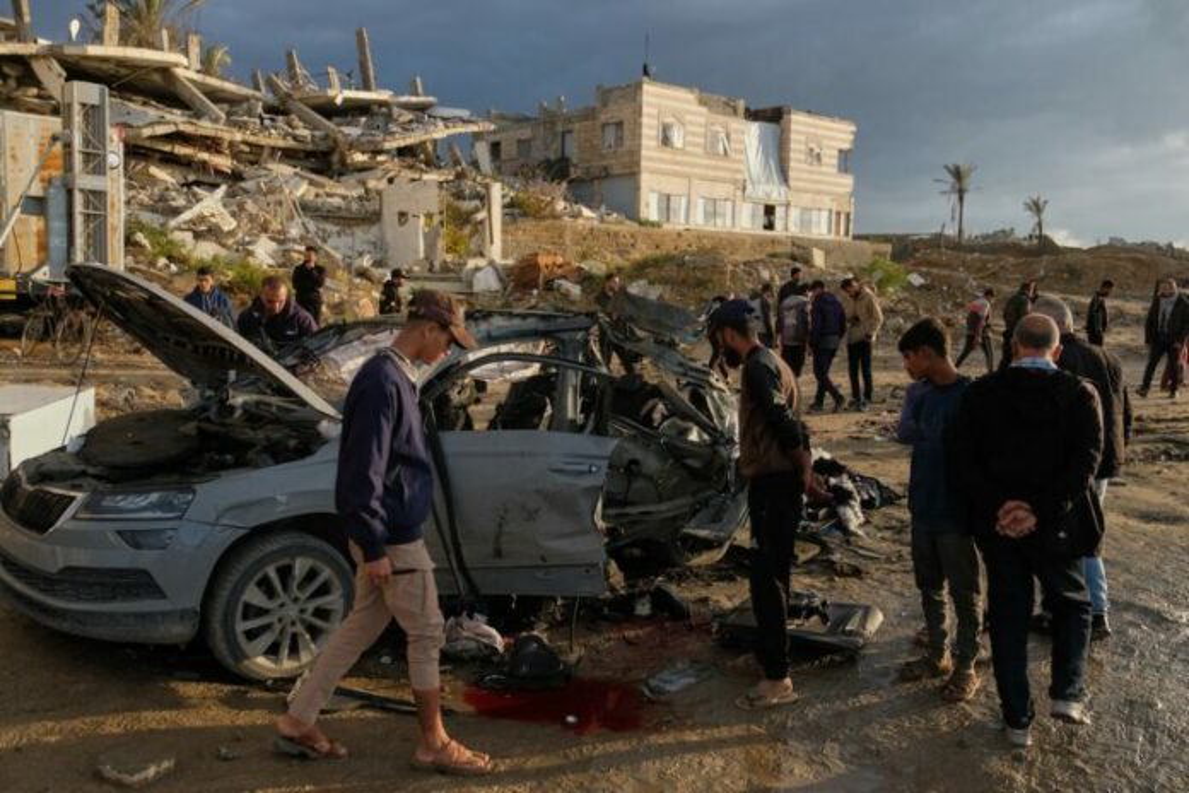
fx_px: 991
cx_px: 594
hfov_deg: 61.9
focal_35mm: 30
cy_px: 396
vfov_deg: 43.6
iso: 250
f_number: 2.8
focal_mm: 20
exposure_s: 1/1000
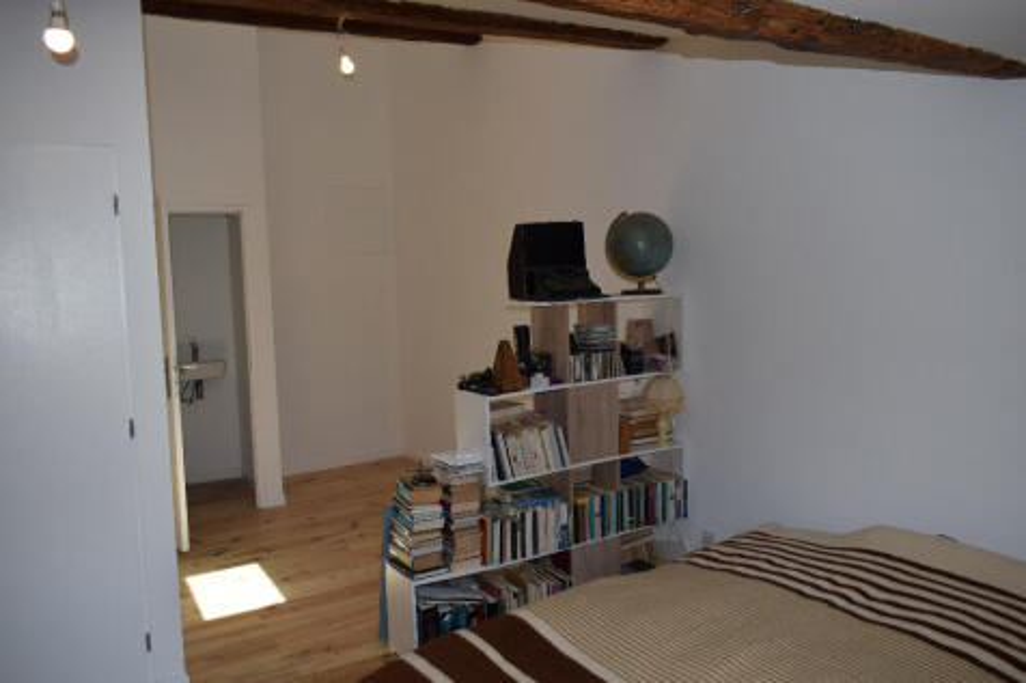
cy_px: 342
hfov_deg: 67.4
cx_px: 513
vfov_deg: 47.9
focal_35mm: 27
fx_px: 769
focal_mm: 18
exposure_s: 1/125
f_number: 5.6
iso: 160
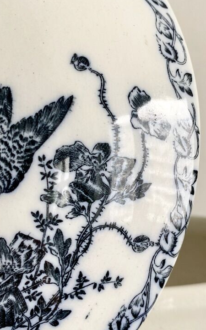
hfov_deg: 26.3
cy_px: 192
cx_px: 119
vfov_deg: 40.9
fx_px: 440
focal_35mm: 49
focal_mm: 4.25
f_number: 1.8
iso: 80
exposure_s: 1/121
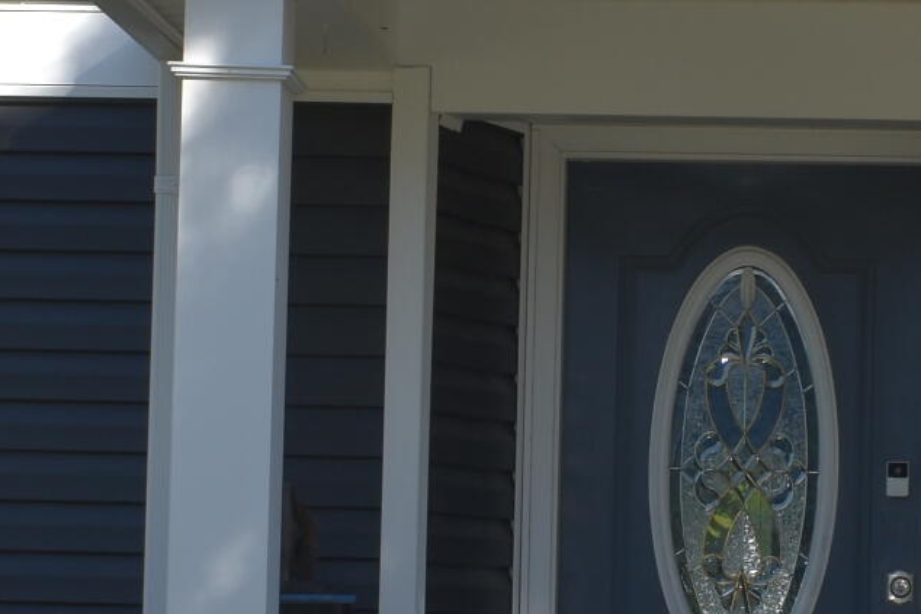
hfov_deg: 14.4
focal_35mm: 142
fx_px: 3633
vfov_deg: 9.7
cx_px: 664
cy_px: 441
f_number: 10
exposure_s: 1/200
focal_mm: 20
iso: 100
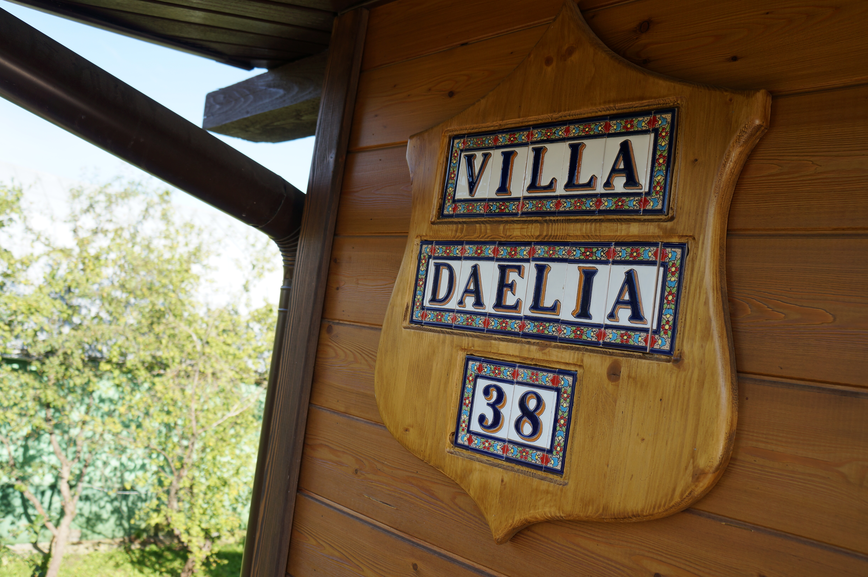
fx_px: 723
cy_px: 288
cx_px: 434
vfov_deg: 43.5
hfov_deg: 62.0
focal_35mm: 30
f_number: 5
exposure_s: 1/200
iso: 100
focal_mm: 20
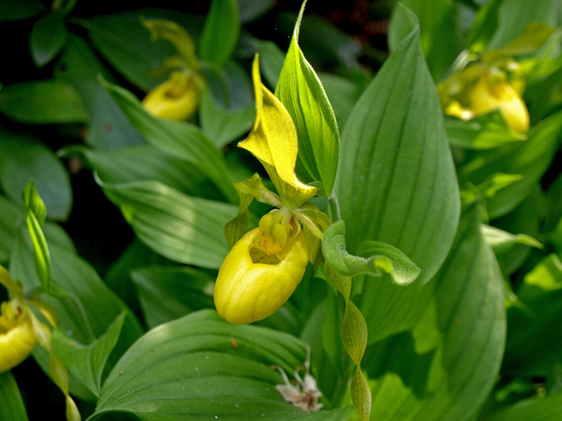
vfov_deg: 19.9
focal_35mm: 74
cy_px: 210
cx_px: 281
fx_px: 1201
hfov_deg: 26.3
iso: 400
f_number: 5.6
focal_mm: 37
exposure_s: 1/80
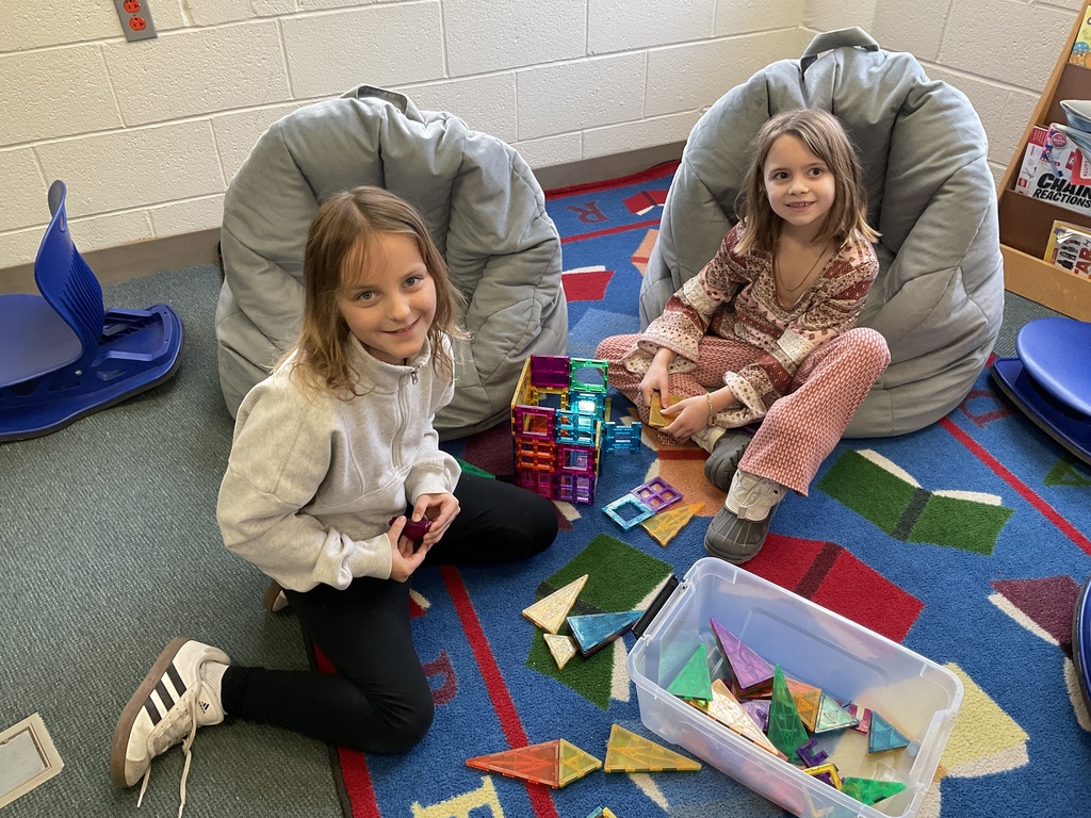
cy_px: 409
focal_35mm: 29
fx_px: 914
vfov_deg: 48.2
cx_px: 546
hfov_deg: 61.7
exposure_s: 1/60
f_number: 1.8
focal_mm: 3
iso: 64
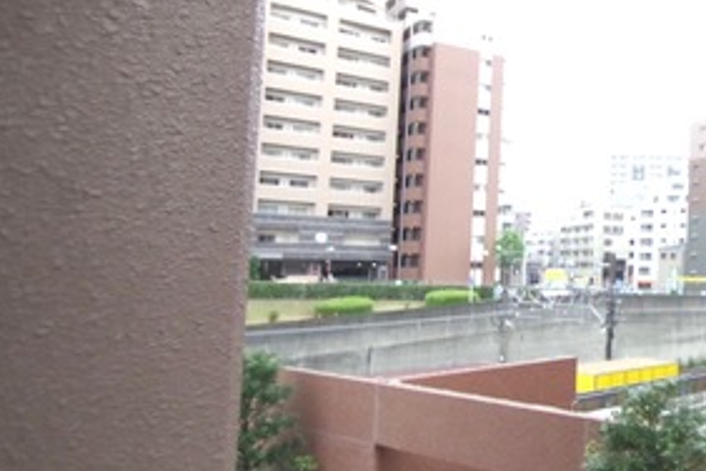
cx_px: 746
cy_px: 209
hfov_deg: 44.8
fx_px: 667
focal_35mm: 34
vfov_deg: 38.8
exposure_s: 1/2500
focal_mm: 10
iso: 1600
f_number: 4.5
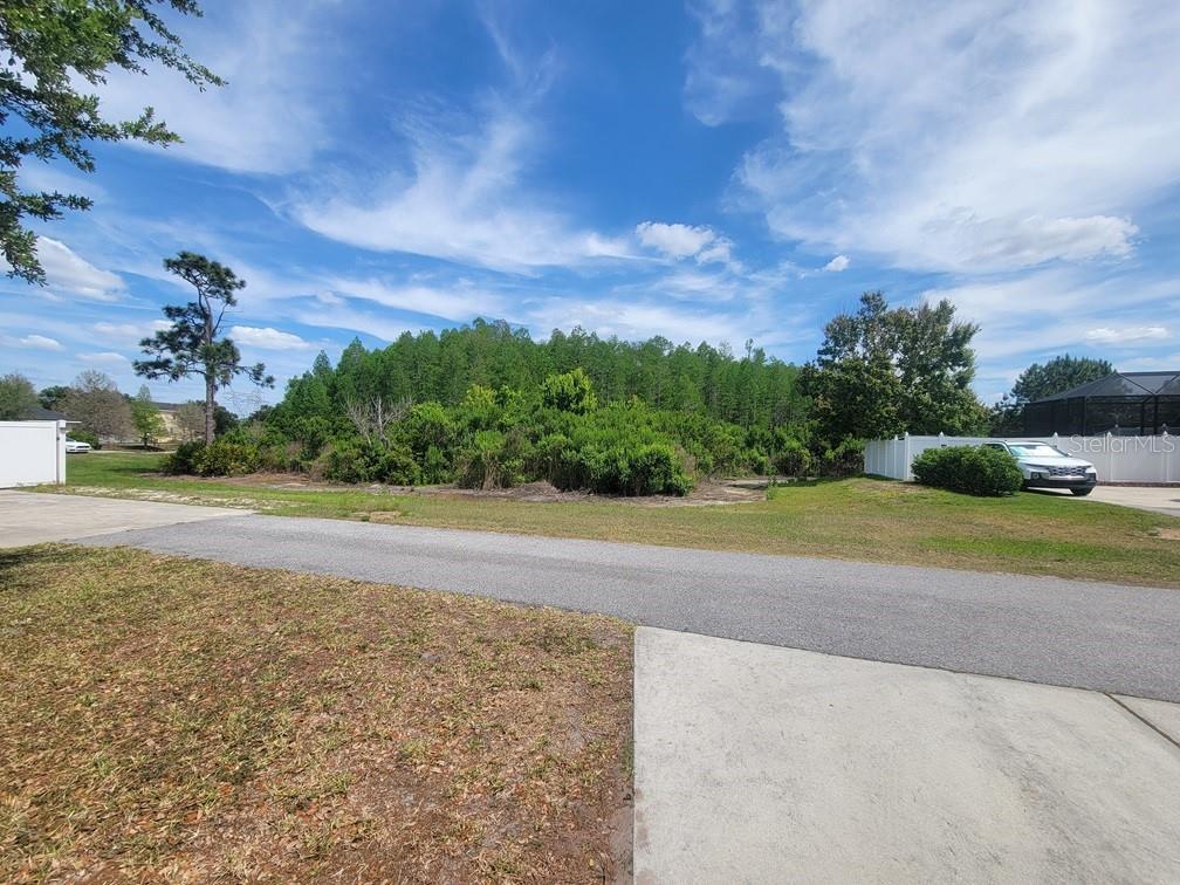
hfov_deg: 106.2
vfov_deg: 89.9
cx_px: 590
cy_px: 442
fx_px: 443
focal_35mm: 13
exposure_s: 1/1889
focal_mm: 2.2
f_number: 2.2
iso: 50
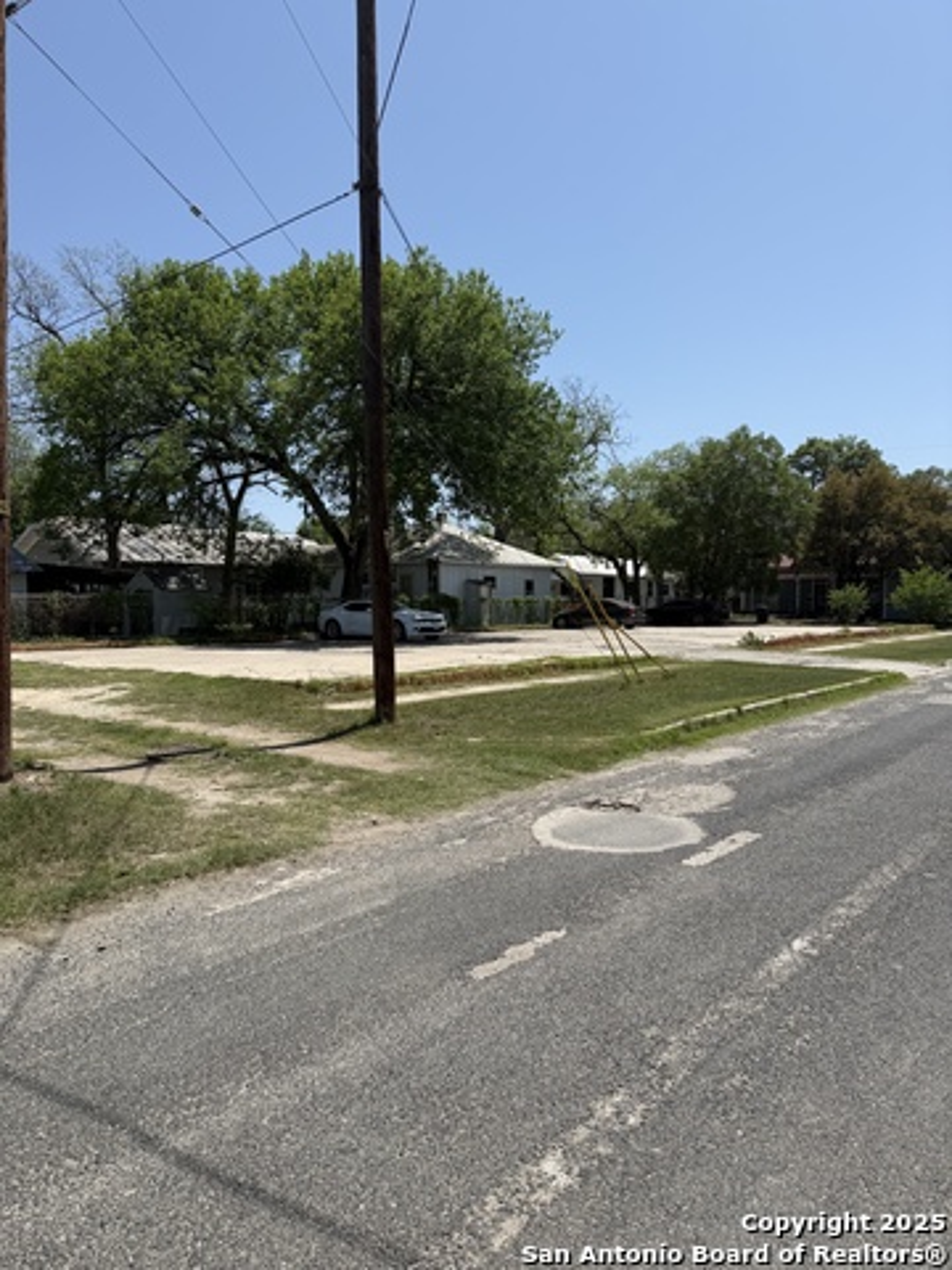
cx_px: 476
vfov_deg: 71.6
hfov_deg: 56.8
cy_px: 635
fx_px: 880
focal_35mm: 24
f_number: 1.78
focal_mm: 6.76
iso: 80
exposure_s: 1/5714
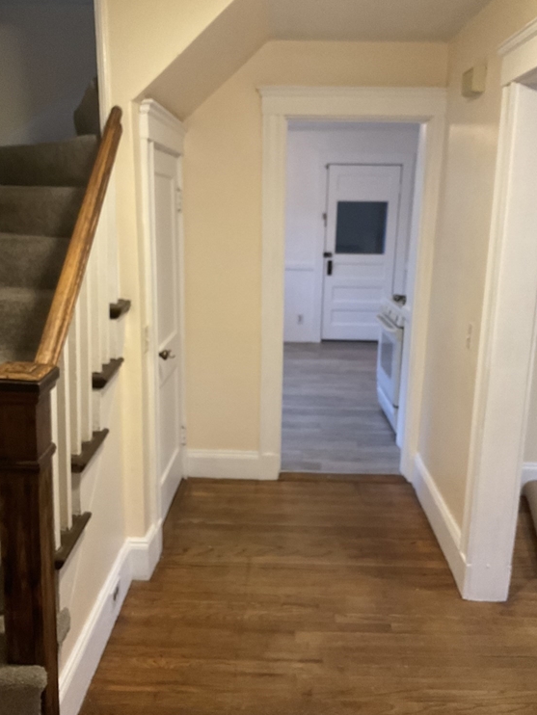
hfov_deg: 46.8
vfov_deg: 59.9
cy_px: 352
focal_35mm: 30
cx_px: 272
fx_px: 620
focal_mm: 3
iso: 320
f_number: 1.8
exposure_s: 1/40
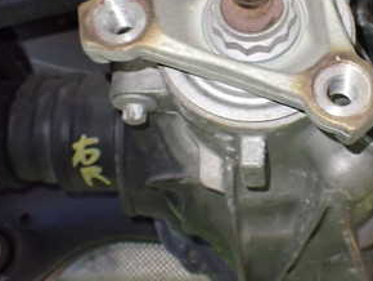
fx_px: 669
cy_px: 76
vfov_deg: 23.5
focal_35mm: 62
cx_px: 284
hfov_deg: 30.6
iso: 800
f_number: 2.3
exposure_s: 1/30
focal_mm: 5.4
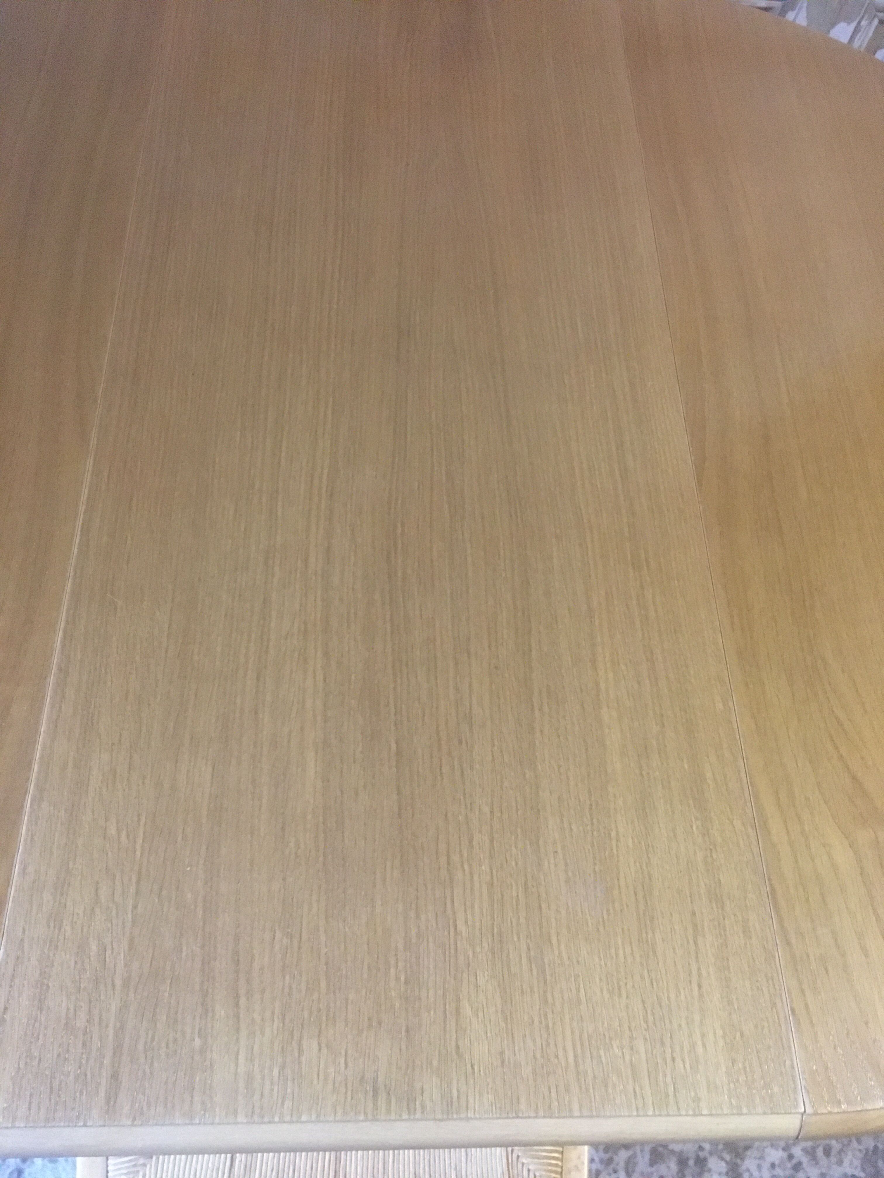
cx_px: 442
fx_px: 987
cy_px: 589
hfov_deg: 48.2
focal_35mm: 29
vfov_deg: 61.7
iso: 320
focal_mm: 4.15
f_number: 2.2
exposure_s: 1/17
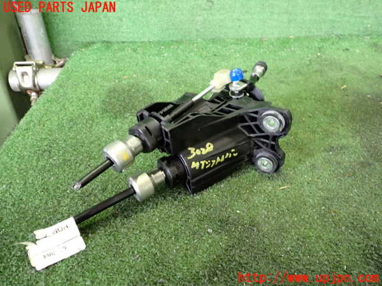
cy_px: 143
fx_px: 331
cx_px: 191
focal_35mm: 30
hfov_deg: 60.0
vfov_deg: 46.8
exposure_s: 1/30
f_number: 2.3
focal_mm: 5.4
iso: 640
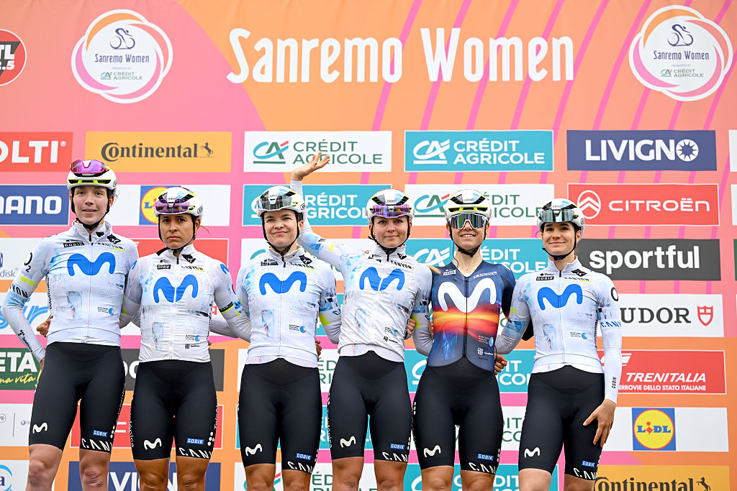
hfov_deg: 25.7
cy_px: 246
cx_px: 368
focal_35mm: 79
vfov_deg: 17.3
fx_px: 1617
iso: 400
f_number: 3.2
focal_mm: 79
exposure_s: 1/1000
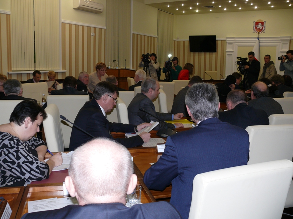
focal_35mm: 35
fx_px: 296
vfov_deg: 40.7
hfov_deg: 52.6
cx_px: 146
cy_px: 110
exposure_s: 1/30
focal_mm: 7.4
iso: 100
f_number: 2.8
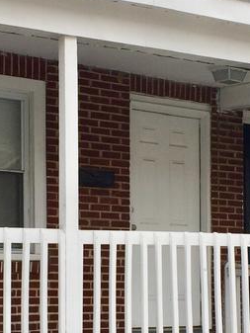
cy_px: 210
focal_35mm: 93
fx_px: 895
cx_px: 111
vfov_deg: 21.0
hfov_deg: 15.9
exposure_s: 1/278
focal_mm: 4.15
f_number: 2.2
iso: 32
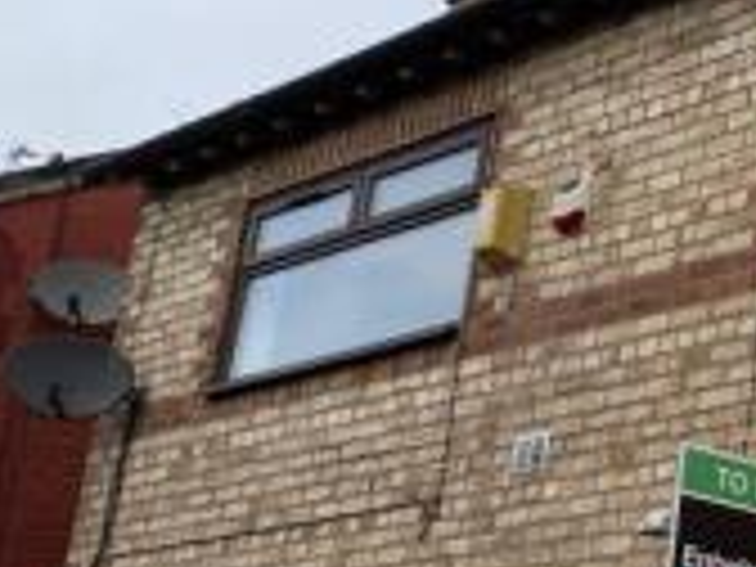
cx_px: 1195
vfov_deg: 16.3
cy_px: 466
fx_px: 1966
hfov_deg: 18.7
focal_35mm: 90
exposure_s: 1/1182
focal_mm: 4.25
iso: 32
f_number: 1.8
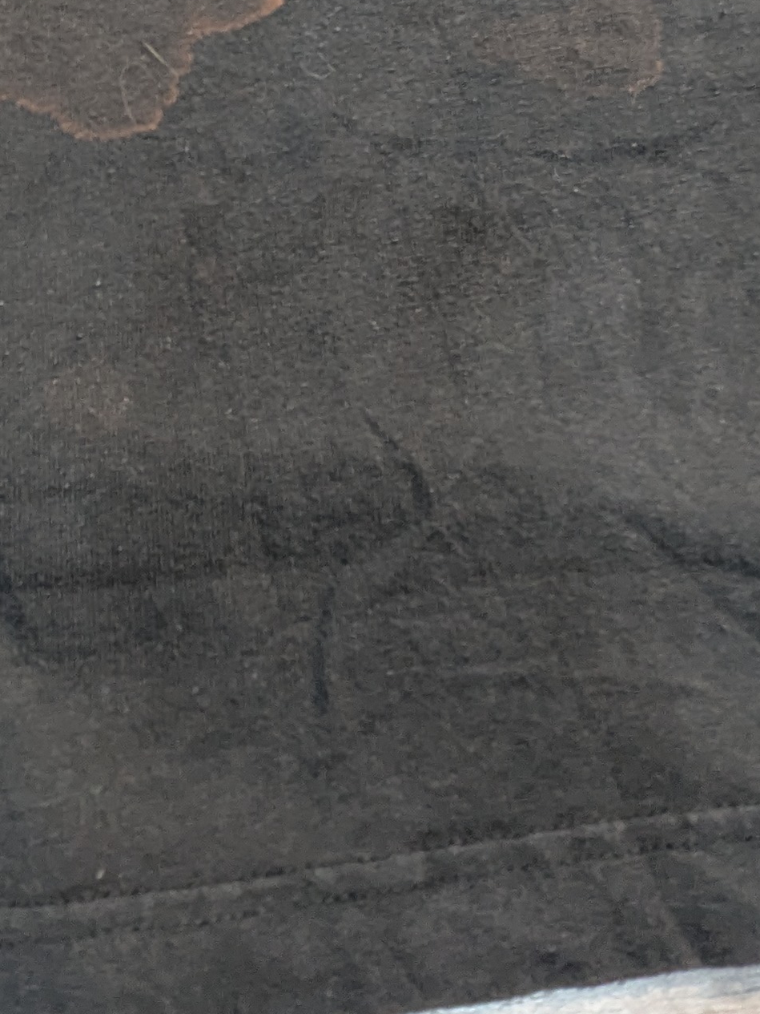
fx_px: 1493
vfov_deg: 33.7
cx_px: 31
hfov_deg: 27.2
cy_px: -38
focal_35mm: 51
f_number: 2.2
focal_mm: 2.35
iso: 193
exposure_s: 1/25
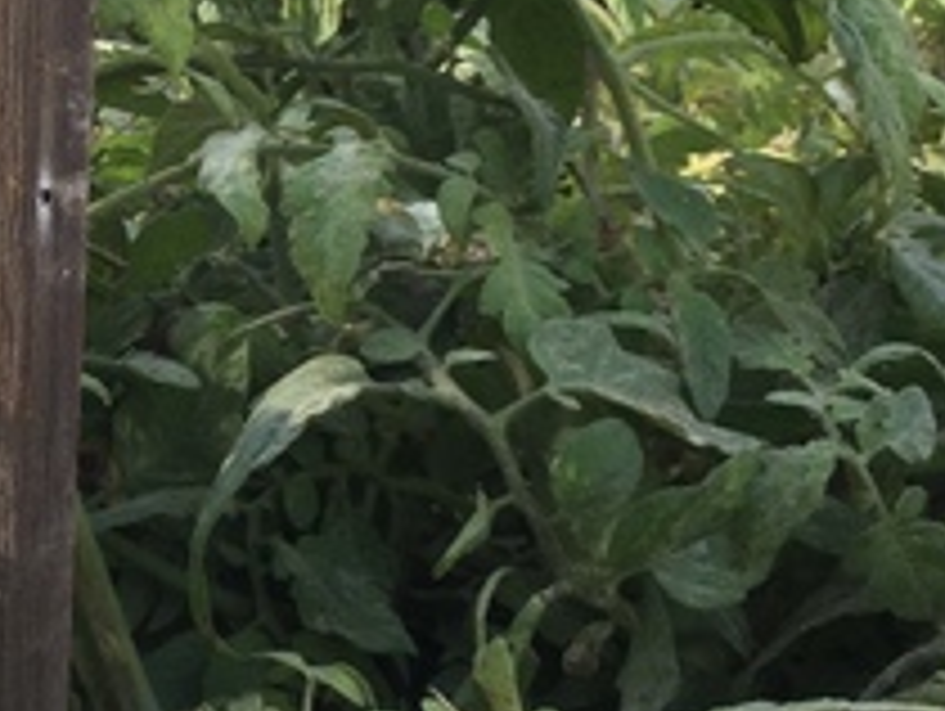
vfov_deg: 12.6
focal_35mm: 118
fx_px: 3225
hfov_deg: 16.4
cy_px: 369
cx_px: 45
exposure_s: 1/128
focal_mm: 3.3
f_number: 2.4
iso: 25
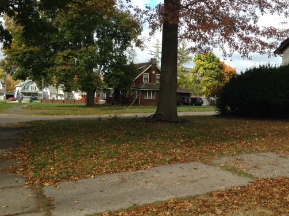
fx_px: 351
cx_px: 176
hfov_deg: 44.5
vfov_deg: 34.3
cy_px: 108
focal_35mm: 42
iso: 50
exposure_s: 1/645
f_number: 2.4
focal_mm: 4.12
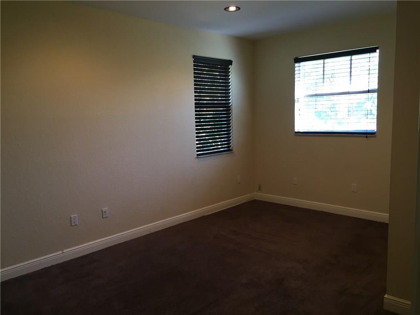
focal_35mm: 29
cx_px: 210
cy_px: 158
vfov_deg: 48.2
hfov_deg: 61.7
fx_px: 352
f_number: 2.2
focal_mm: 4.15
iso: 64
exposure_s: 1/30
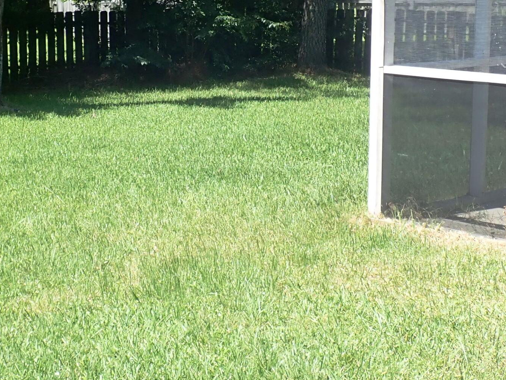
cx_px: 163
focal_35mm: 85
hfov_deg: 22.9
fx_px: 1243
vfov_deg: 17.3
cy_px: 111
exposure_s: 1/320
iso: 100
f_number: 3.5
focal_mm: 6.86
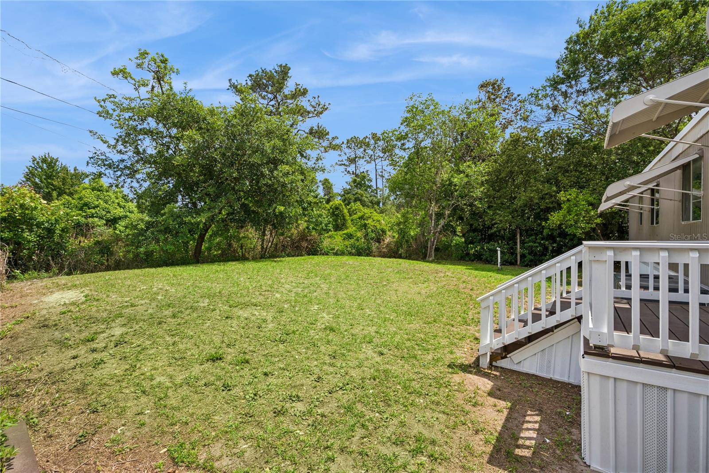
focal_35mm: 16
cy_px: 236
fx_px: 315
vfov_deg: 73.8
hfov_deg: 96.7
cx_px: 354
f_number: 11
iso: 80
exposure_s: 1/100
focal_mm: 16
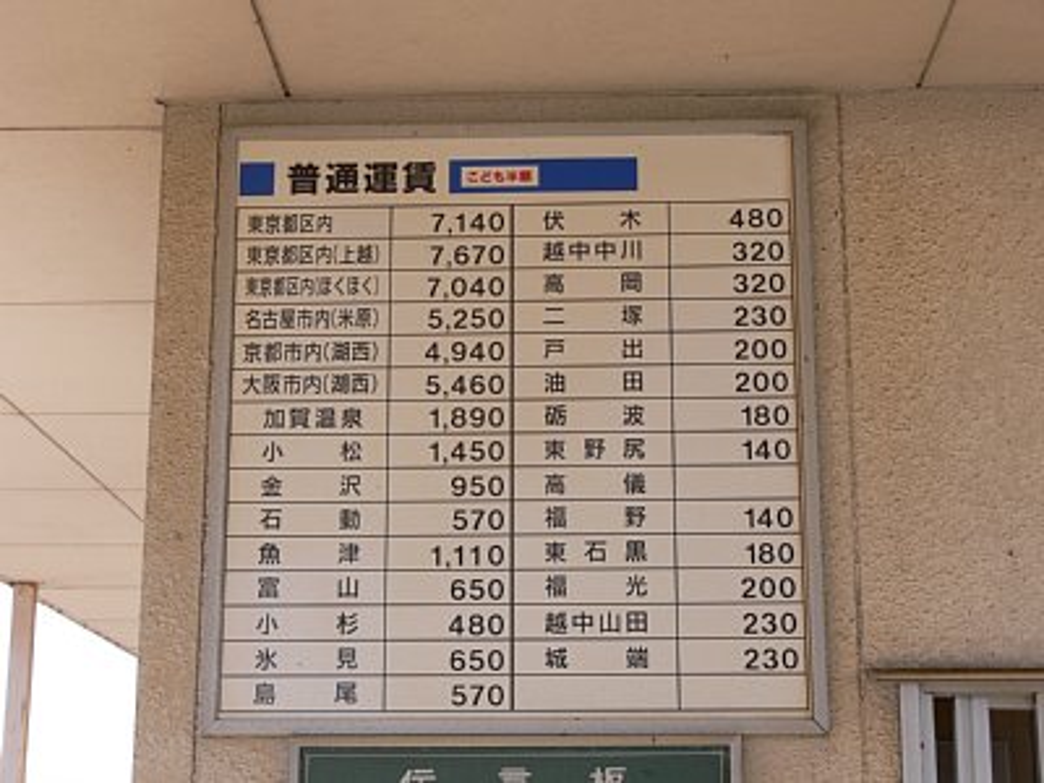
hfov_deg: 29.4
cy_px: 392
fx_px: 1991
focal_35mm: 66
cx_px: 522
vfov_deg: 22.3
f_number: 5.6
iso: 80
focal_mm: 13.9
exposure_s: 1/125
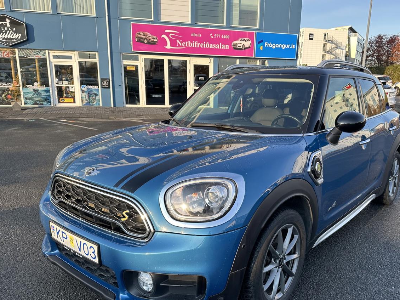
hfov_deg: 61.5
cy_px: 170
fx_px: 335
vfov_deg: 48.1
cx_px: 223
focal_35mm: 29
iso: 80
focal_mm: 6.86
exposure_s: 1/887
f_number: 1.78
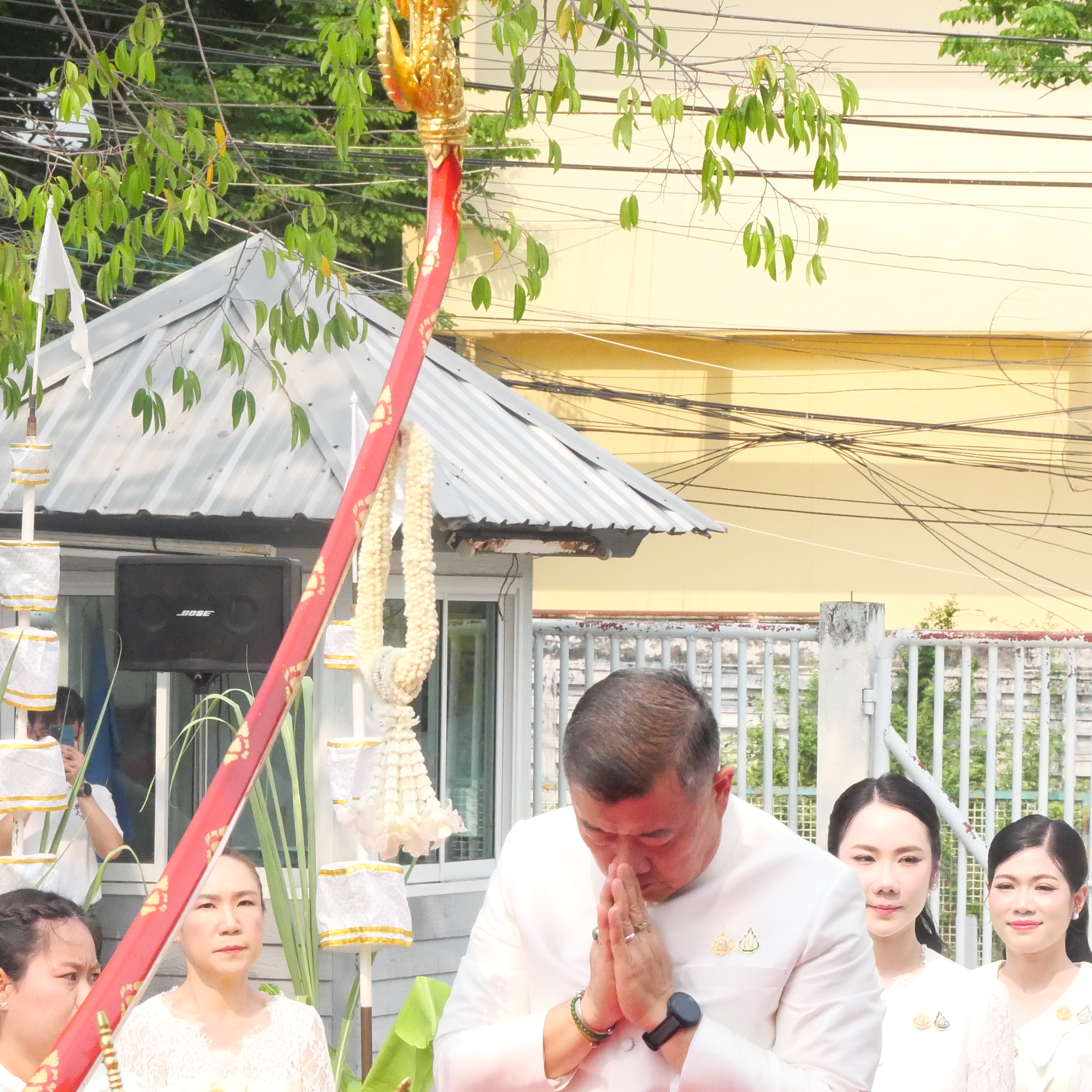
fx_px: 6924
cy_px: 607
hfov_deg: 9.0
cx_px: 746
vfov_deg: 9.0
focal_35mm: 194
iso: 4000
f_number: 9
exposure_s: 1/4000
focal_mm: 60
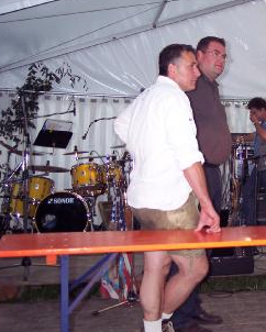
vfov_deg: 30.0
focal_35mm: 63
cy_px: 147
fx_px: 619
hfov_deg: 23.3
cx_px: 261
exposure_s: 1/60
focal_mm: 8
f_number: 2.8
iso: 140
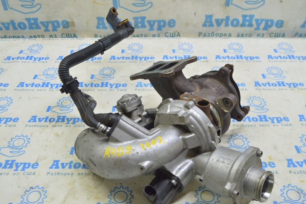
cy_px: 102
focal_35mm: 36
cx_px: 153
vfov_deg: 36.8
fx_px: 306
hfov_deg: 53.2
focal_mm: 24
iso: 400
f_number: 5.6
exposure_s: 1/20
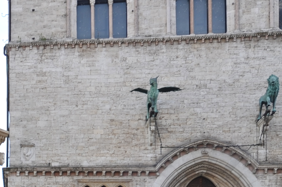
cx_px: -147
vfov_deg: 14.3
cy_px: 283
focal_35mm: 89
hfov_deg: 19.7
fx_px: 697
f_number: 8
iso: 200
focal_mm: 24
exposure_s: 1/250
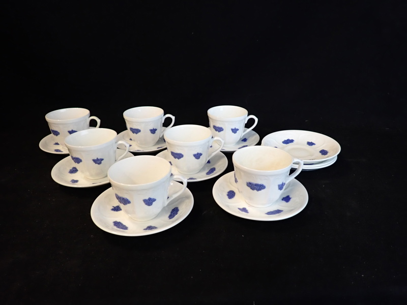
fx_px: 294
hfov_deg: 69.4
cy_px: 152
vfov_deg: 54.9
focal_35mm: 25
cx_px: 204
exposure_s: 1/30
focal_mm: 4.5
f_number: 2
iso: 200
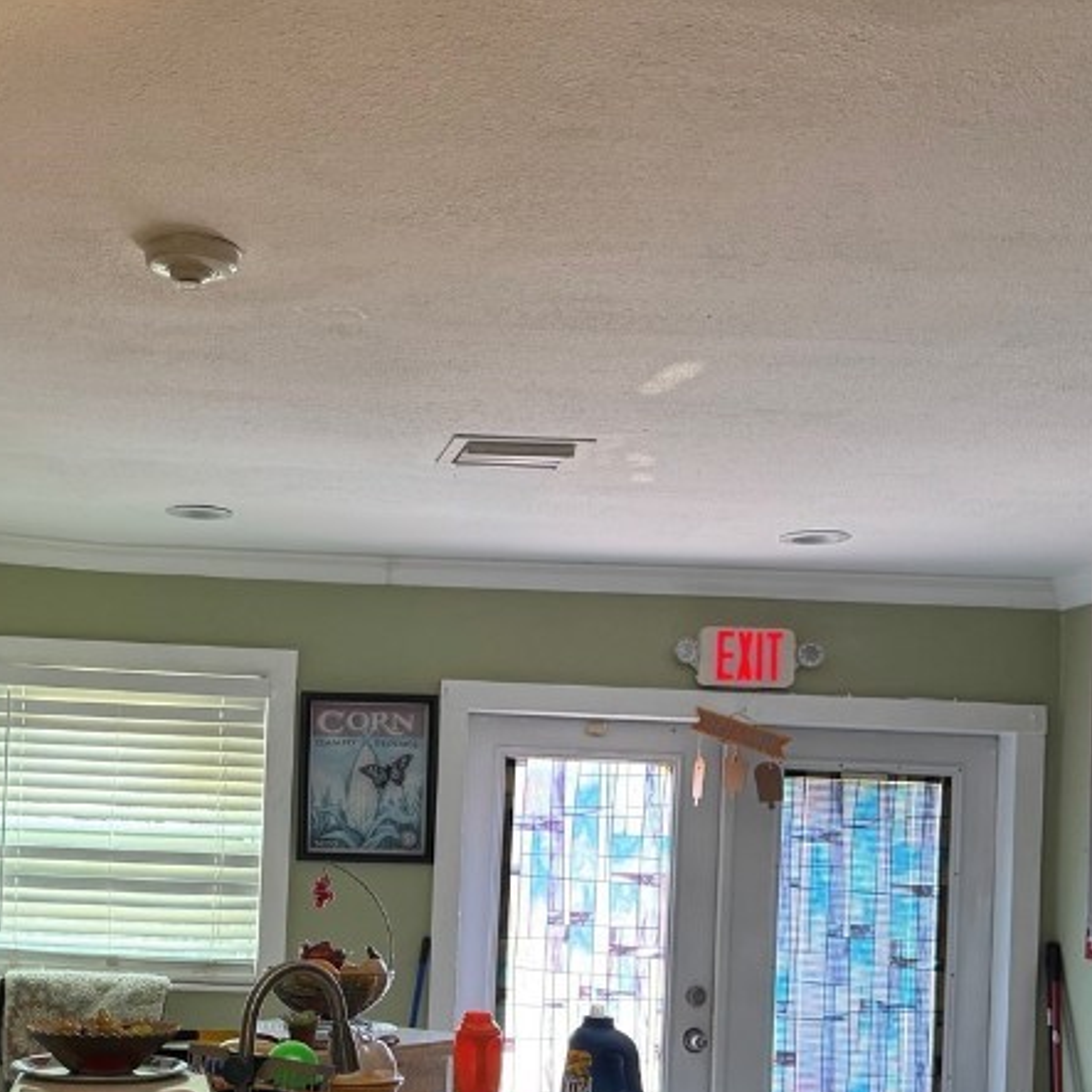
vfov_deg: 34.0
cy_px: 813
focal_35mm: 49
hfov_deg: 33.8
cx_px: 244
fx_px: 1749
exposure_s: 1/60
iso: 160
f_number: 1.78
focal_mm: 6.76
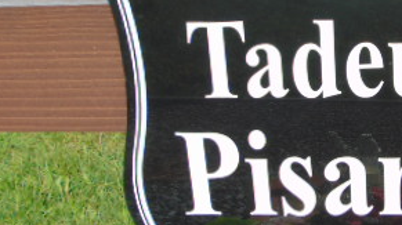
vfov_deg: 20.0
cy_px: 120
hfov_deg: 33.0
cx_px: 367
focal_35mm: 60
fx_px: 639
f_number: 7.7
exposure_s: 1/200
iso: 80
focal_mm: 4.5
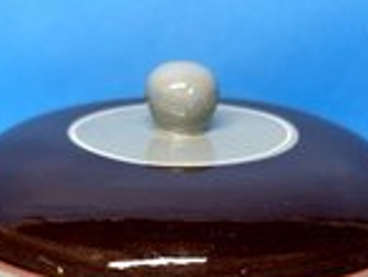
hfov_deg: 31.5
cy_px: 303
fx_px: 650
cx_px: 132
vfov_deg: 22.7
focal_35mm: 61
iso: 80
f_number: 1.5
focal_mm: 5.7
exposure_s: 1/60
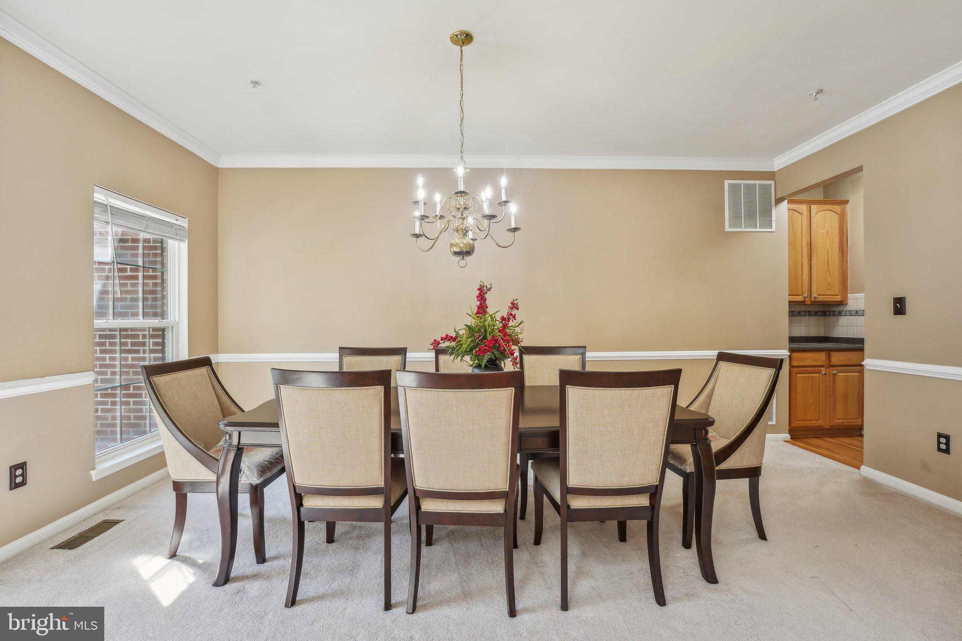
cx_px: 481
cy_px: 320
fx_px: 406
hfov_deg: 99.7
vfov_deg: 76.6
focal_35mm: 15
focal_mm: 15.2
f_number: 7.1
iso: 160
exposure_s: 1/13
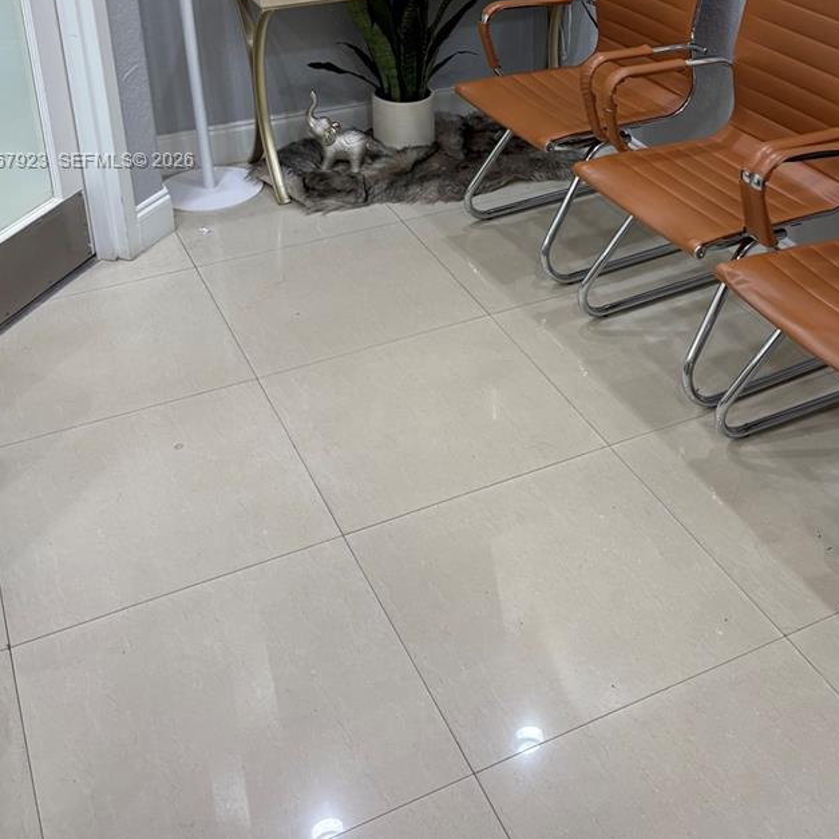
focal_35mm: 44
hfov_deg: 38.0
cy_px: 162
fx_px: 1207
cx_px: 549
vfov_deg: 36.9
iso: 125
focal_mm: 5.96
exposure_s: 1/60
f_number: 1.6
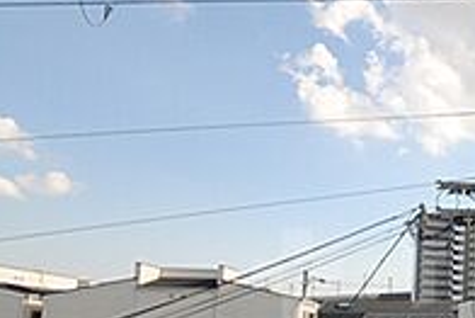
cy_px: 274
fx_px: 840
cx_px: 616
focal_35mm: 64
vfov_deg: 21.0
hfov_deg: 26.7
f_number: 7.1
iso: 100
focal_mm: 13
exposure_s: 1/200
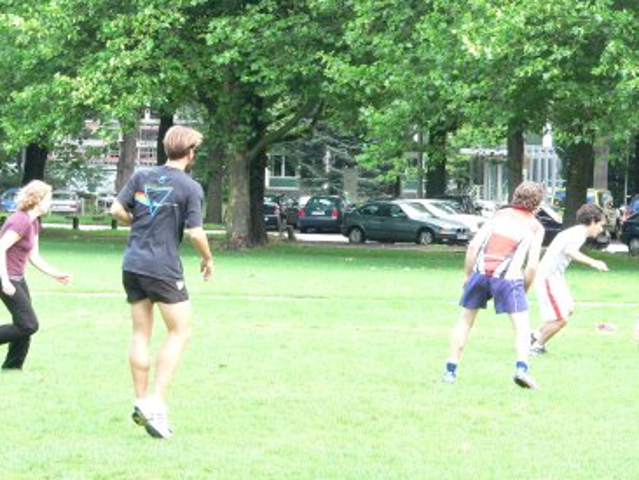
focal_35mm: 160
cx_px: 274
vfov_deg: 9.3
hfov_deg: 12.3
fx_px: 2955
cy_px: 288
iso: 400
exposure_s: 1/200
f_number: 4
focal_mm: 21.6
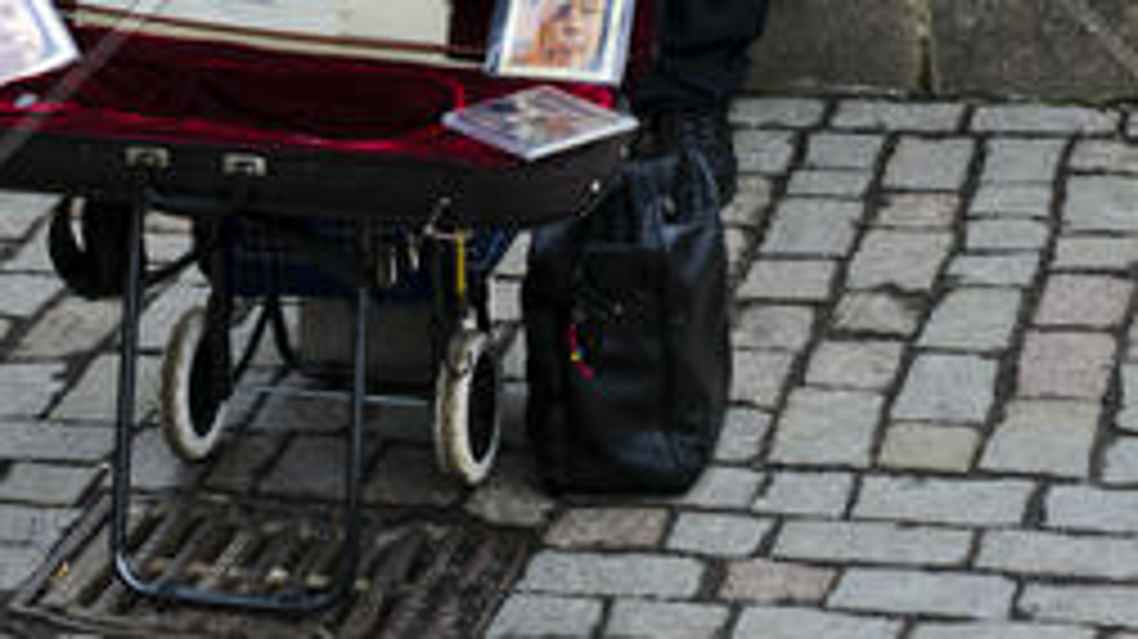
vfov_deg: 10.0
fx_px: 3468
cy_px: -459
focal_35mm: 115
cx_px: 609
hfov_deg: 18.6
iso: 100
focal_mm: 32
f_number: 6.7
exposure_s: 1/60
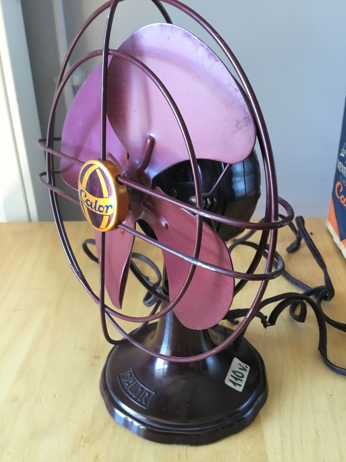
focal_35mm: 31
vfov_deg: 58.4
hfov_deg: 45.4
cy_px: 231
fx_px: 413
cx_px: 173
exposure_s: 1/33
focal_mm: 3.3
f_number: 2.4
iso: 64
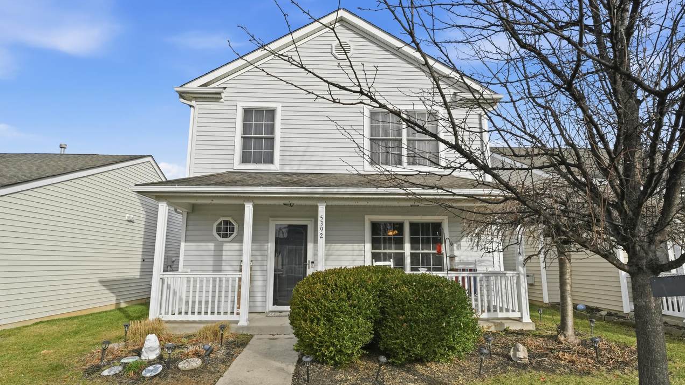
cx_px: 345
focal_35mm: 20
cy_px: 202
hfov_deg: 87.1
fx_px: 360
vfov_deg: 56.2
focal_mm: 18.8
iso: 3200
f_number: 10
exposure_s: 1/8000
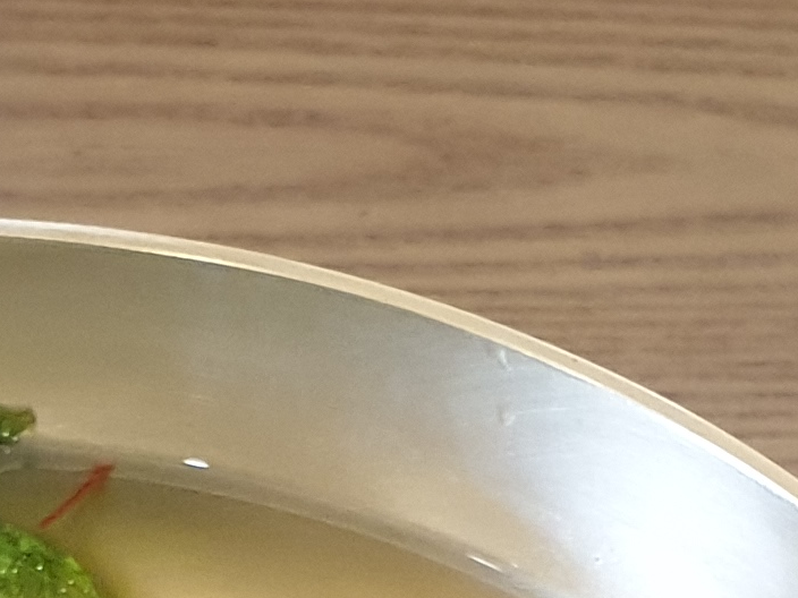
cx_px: 546
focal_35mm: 149
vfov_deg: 9.0
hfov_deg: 13.2
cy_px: 1416
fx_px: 3435
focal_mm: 4.3
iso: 320
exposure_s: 1/60
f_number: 2.4
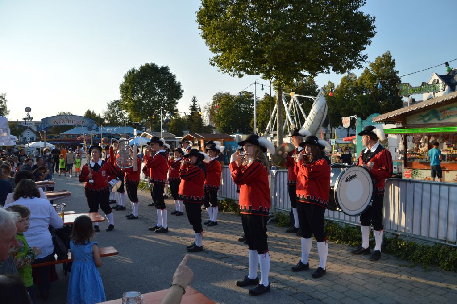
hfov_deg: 67.4
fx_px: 342
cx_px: 228
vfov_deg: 47.9
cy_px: 152
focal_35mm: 27
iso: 400
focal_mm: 18
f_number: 5.6
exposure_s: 1/1250
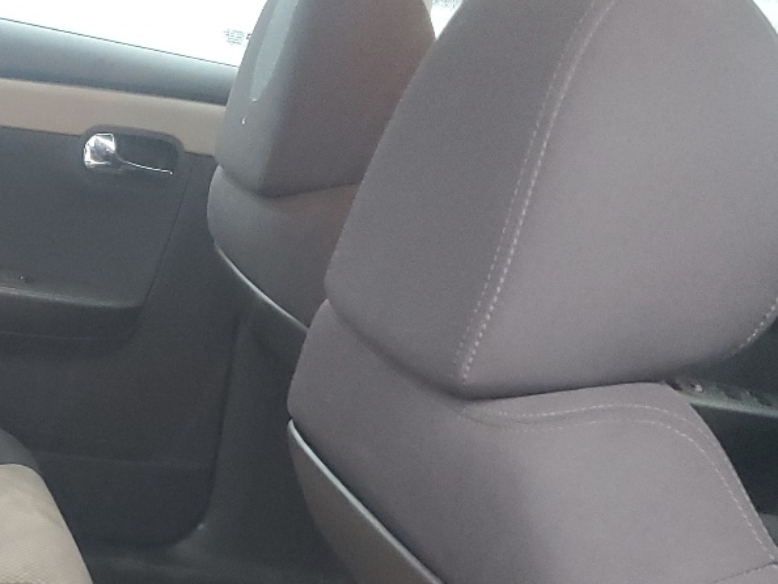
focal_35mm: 70
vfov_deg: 20.8
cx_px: 25
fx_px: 1574
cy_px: 474
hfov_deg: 26.5
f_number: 1.5
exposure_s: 1/50
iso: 322
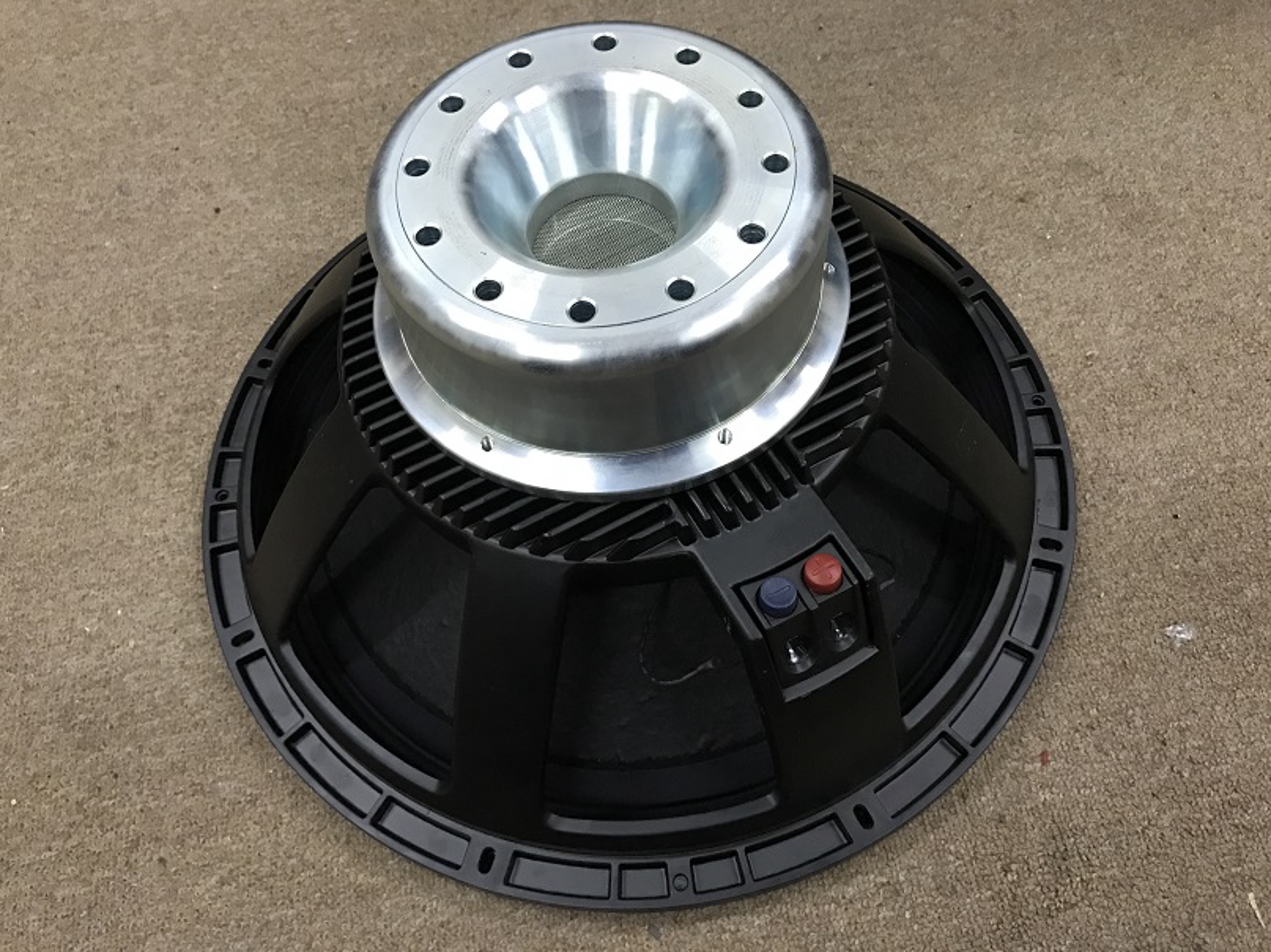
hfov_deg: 63.5
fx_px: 1028
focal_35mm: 28
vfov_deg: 49.7
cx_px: 636
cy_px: 476
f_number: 1.8
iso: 100
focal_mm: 3.99
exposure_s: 1/13
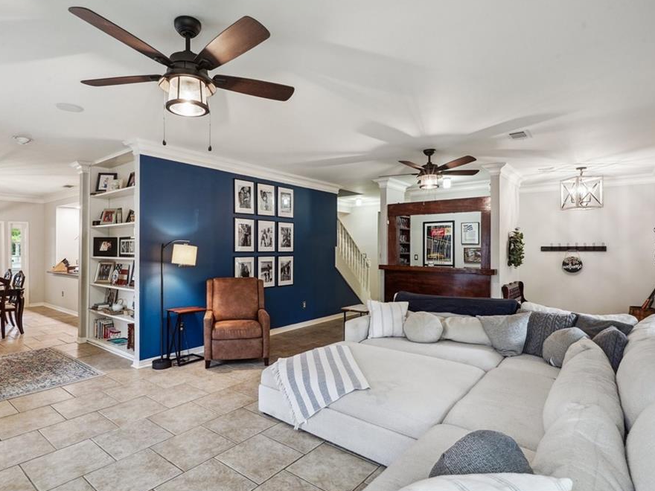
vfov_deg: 68.7
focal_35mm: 19
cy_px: 243
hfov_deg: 84.2
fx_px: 360
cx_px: 282
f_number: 11
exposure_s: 1/4
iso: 800
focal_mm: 17
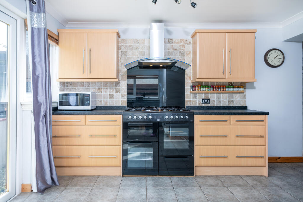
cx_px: 152
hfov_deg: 78.6
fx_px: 185
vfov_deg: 57.2
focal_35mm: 22
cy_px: 101
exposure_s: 1/320
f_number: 4
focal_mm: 14.5
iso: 400
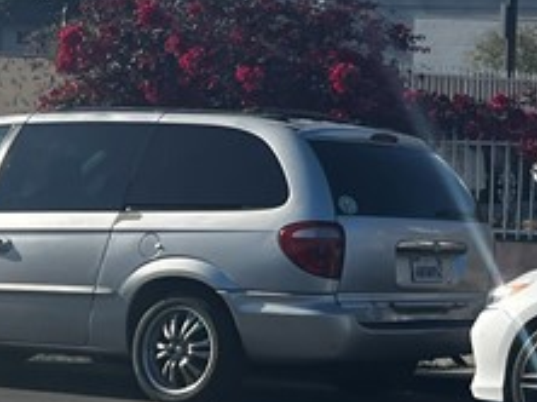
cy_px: 90
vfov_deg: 12.3
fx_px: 1860
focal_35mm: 120
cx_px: 939
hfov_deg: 14.6
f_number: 1.5
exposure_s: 1/4831
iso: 50
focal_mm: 5.7
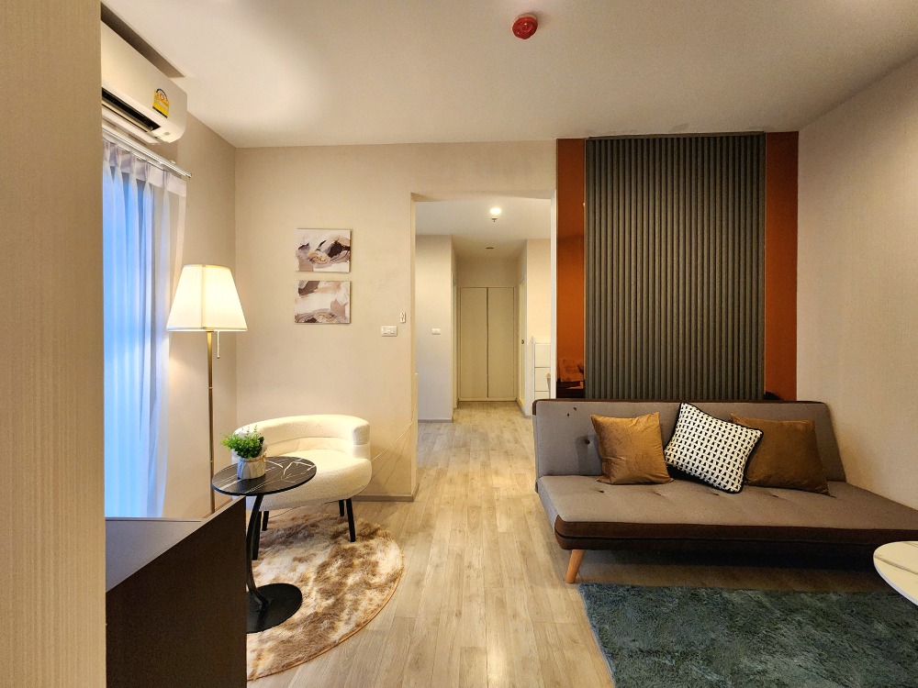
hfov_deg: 106.2
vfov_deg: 89.9
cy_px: 344
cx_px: 459
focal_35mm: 13
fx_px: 345
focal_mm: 2.2
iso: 400
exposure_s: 1/33
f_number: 2.2
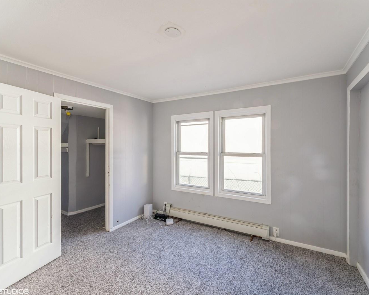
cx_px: 195
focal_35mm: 16
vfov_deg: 80.4
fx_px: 175
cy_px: 148
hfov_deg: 93.0
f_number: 11
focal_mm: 14
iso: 100
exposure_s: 1/2
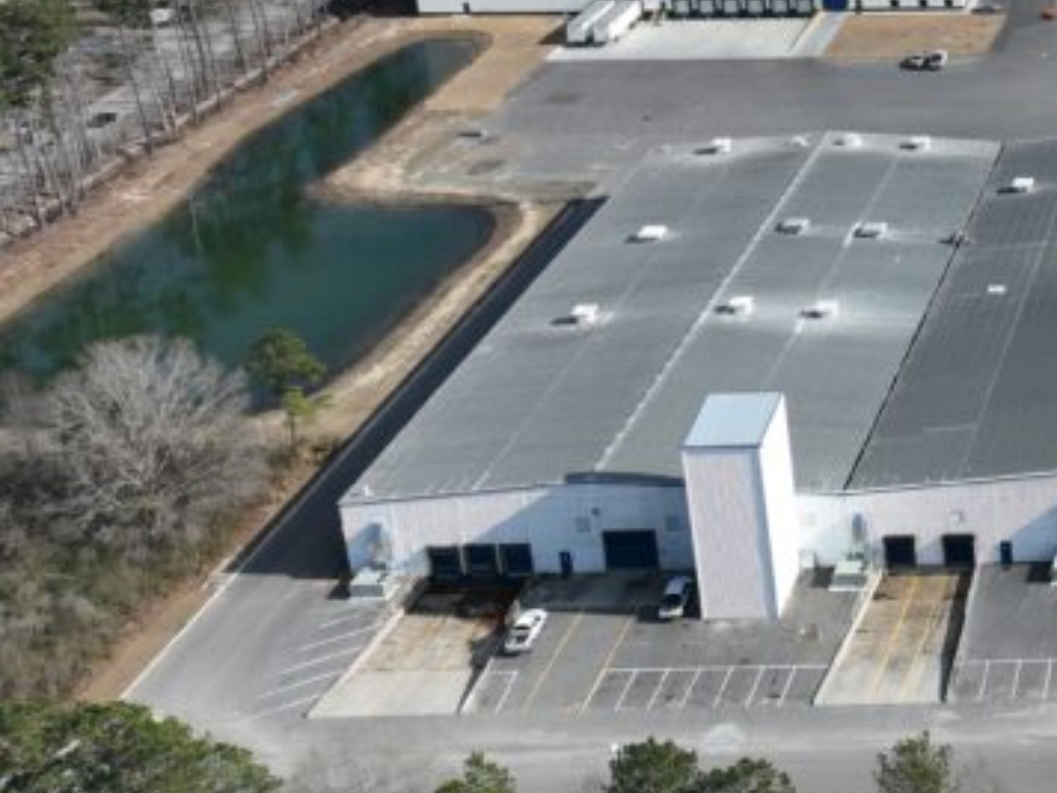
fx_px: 2107
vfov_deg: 20.8
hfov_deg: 23.8
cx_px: 1470
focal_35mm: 69
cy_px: 52
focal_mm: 12.29
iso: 100
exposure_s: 1/2000
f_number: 3.5
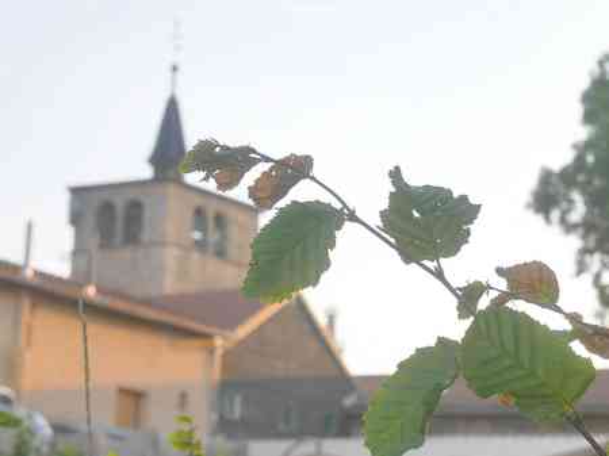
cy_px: 228
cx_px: 304
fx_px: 1125
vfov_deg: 22.9
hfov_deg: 30.3
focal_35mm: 64
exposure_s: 1/320
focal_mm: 32
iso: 200
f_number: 8
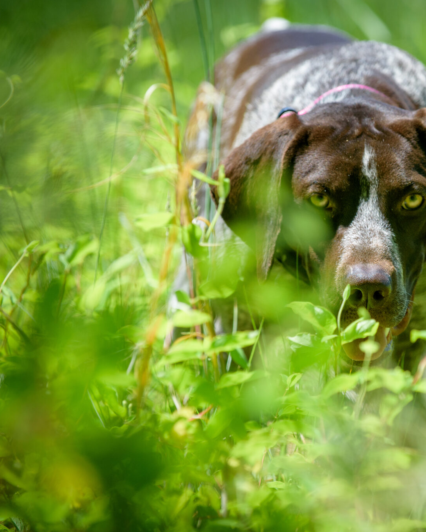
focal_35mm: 282
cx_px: 385
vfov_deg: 6.9
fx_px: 4445
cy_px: 266
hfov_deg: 5.5
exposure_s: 1/800
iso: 800
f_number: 5.6
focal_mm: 200
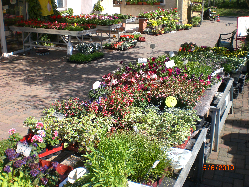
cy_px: 94
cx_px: 124
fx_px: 273
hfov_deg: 49.0
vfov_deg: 37.7
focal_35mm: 38
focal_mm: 6.3
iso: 50
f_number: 4.4
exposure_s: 1/250
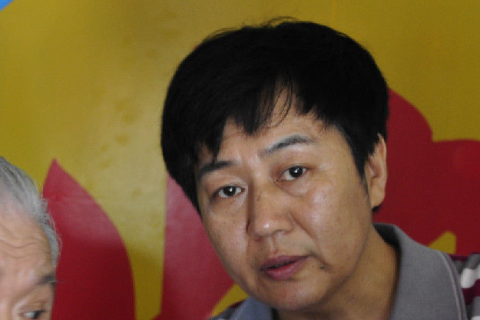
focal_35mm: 134
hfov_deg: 15.2
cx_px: 125
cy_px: 326
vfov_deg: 10.1
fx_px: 1789
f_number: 4.5
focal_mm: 35
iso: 400
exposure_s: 1/15
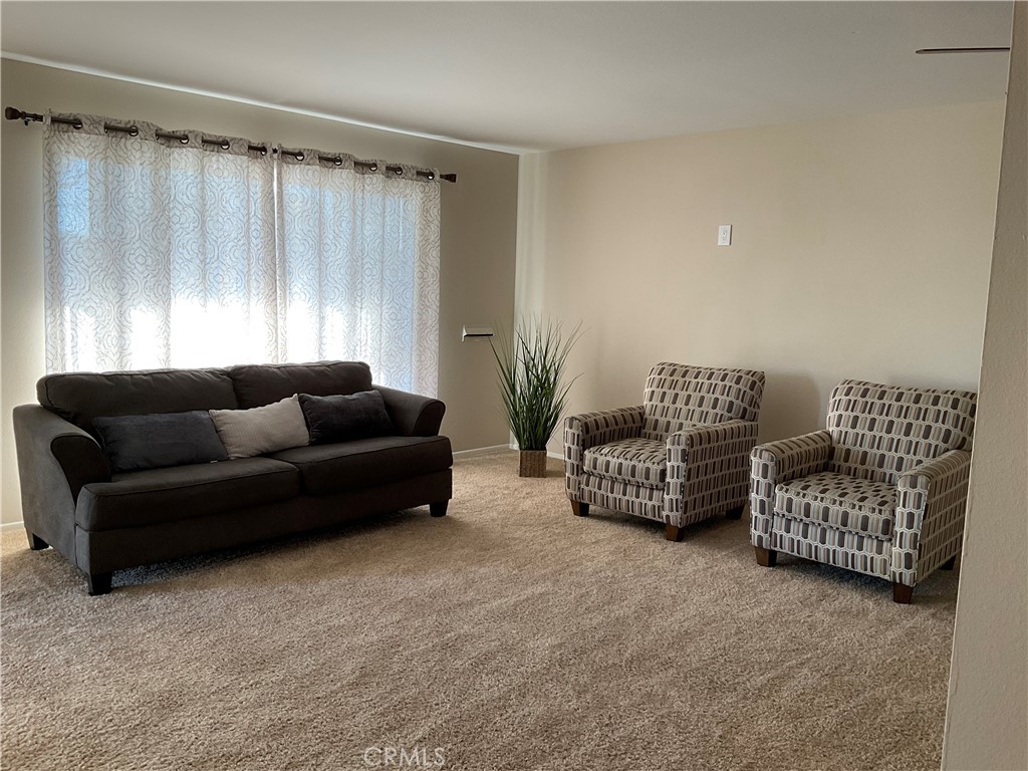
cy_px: 386
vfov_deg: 48.2
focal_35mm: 29
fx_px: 861
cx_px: 514
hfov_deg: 61.7
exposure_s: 1/60
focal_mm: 3
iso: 50
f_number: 1.8
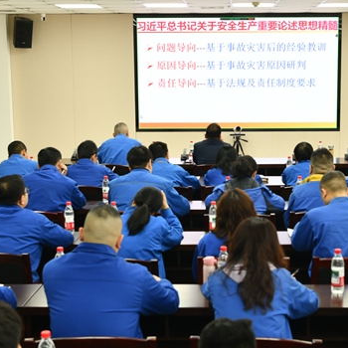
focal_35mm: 68
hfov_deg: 25.2
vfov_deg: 25.3
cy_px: 199
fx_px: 773
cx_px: 232
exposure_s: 1/160
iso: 800
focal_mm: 35
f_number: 5
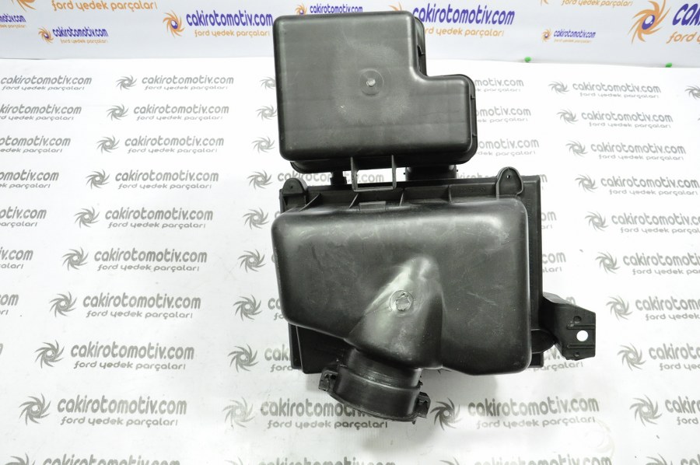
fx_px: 524
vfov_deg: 47.8
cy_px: 232
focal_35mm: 27
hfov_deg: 67.4
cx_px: 350
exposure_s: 1/100
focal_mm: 18
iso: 3200
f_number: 7.1
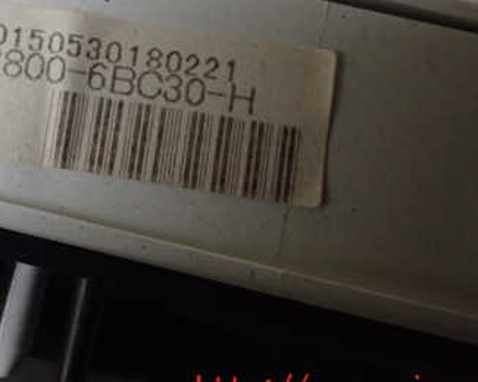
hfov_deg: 33.6
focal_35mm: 54
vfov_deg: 27.6
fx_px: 764
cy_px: 78
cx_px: 87
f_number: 2.3
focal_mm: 5.4
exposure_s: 1/40
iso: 800
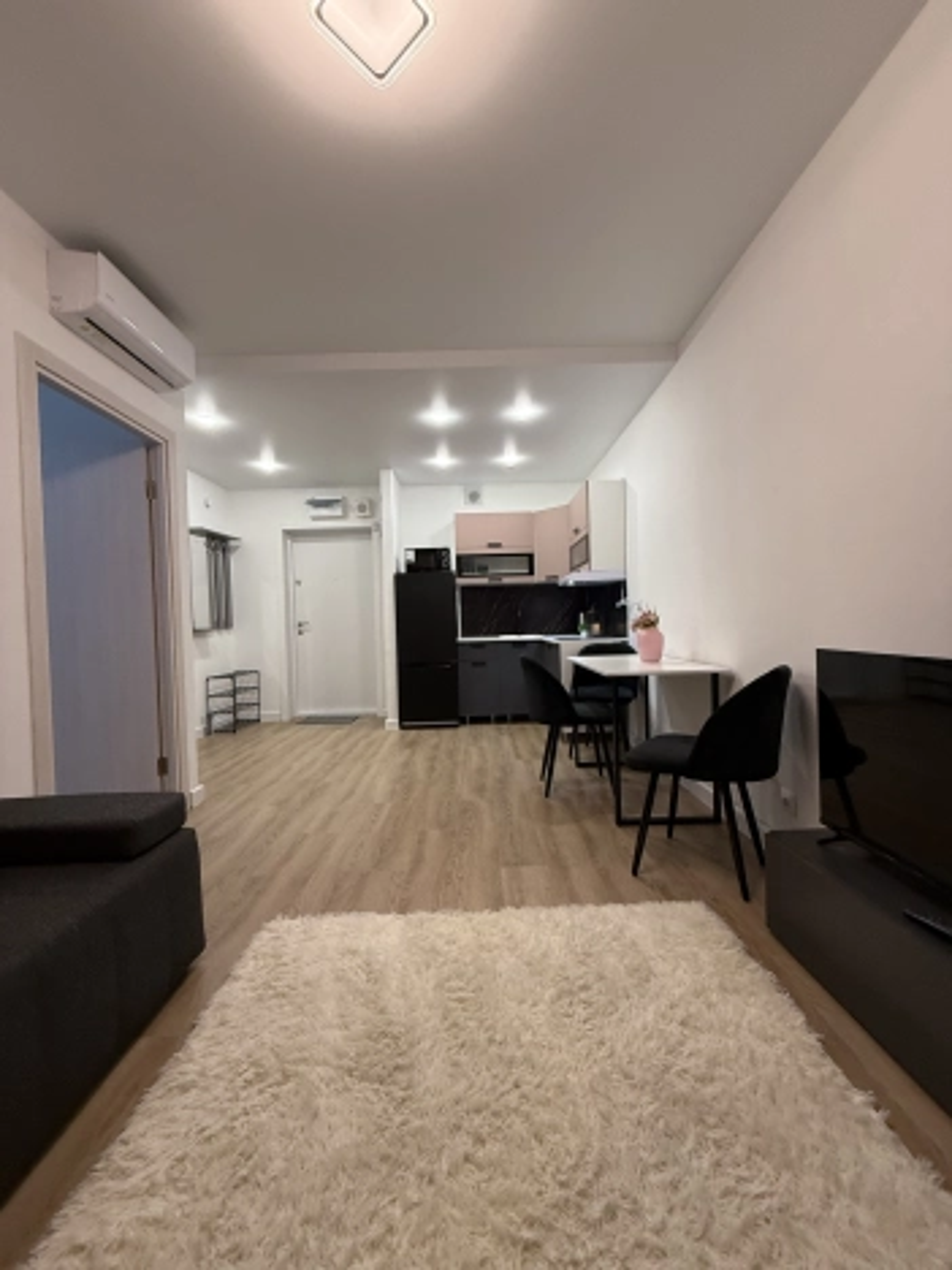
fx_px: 513
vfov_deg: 102.1
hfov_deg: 85.7
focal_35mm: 14
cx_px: 476
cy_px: 635
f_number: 2.2
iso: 250
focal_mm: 2.22
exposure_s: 1/100
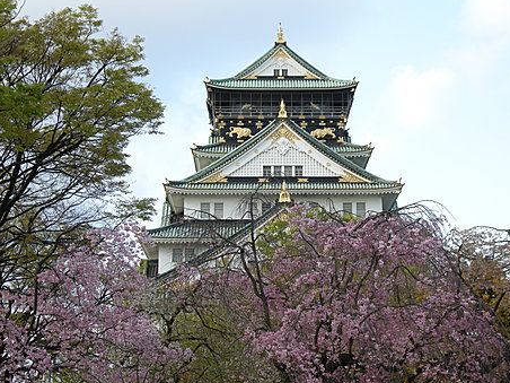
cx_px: 274
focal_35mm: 84
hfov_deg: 23.3
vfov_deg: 17.6
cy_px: 182
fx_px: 1238
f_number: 4.3
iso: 64
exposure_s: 1/136
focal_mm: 16.3
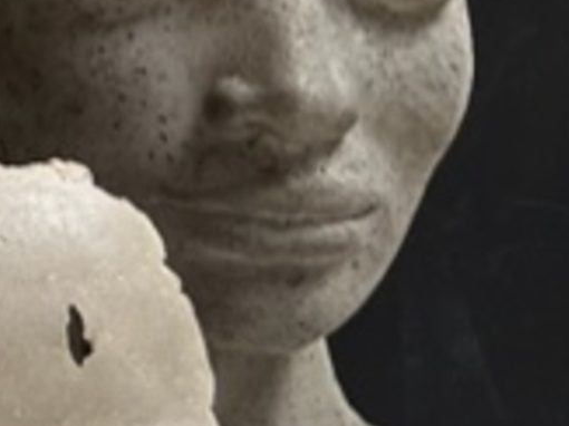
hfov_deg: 7.9
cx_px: -1304
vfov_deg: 7.1
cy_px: -250
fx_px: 3352
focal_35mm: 204
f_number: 1.6
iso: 50
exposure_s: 1/122
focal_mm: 5.1
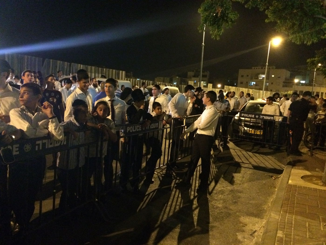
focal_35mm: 30
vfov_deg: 46.8
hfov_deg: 60.0
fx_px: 283
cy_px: 122
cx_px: 163
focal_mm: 4.12
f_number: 2.2
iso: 800
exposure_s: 1/15
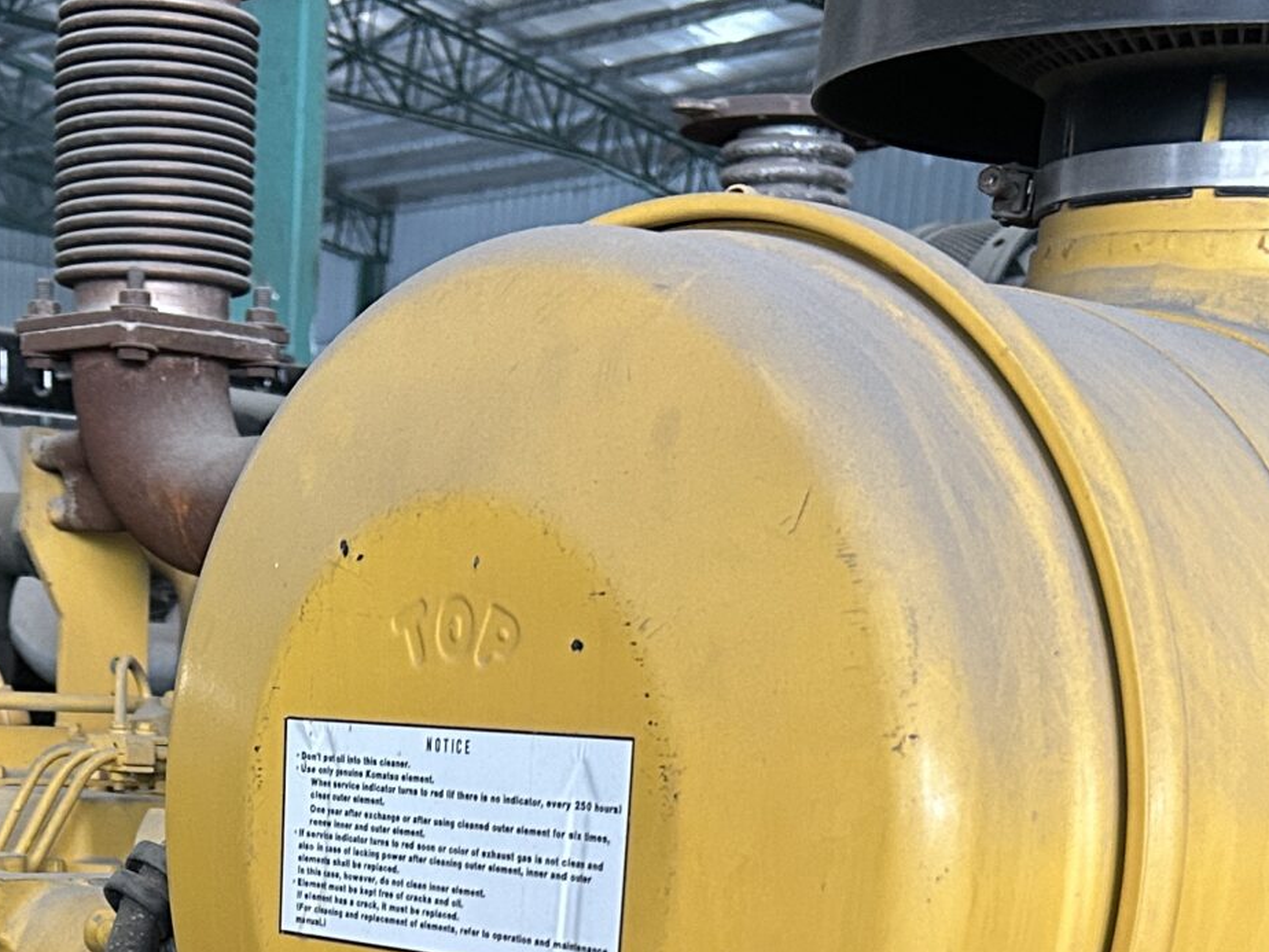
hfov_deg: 26.7
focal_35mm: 72
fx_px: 2639
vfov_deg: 18.6
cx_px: 335
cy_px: 1316
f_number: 1.5
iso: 400
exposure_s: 1/33
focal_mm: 5.7
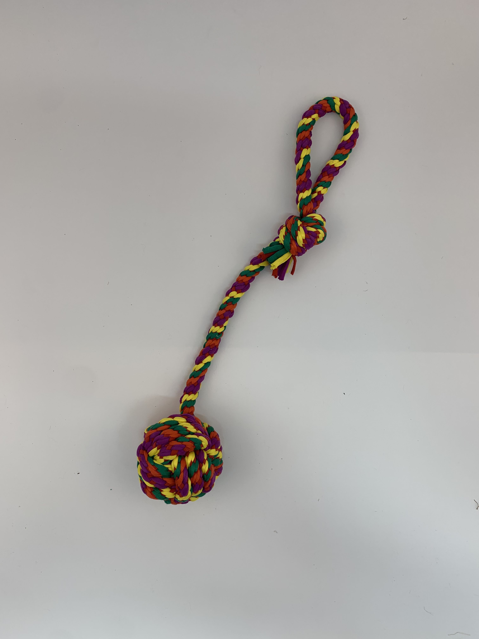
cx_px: 240
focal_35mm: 26
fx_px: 480
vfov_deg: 67.3
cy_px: 320
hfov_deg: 53.1
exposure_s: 1/245
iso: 25
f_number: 1.8
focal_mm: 4.25
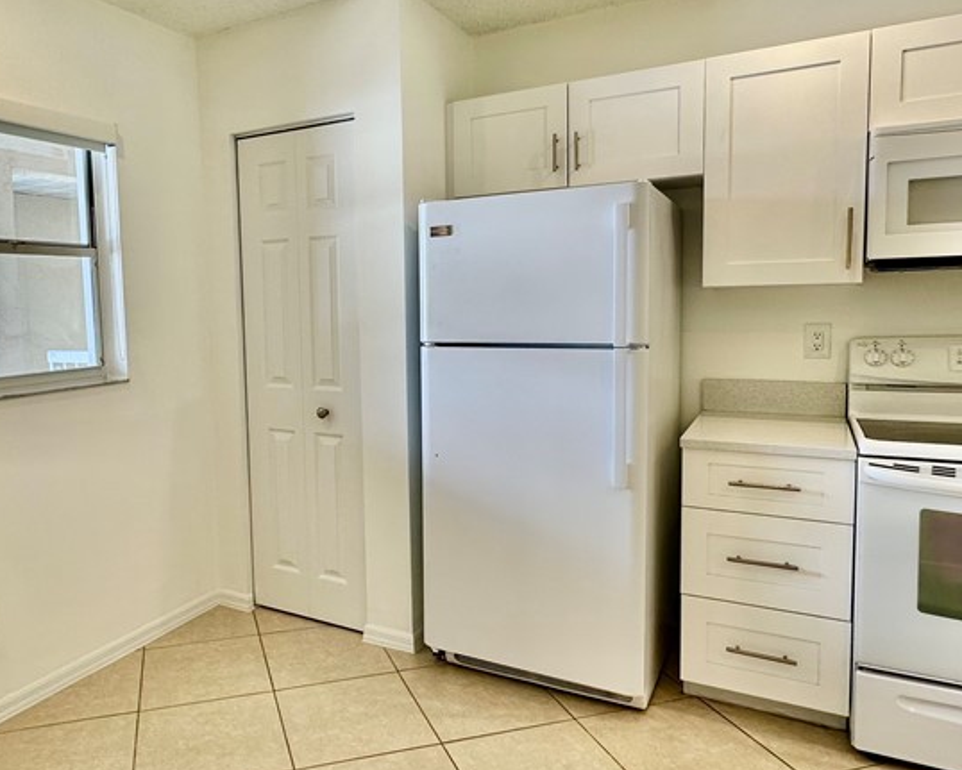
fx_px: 741
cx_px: 363
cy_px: 364
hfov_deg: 65.1
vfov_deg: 54.9
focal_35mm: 26
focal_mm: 2.22
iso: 80
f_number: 2.2
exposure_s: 1/120
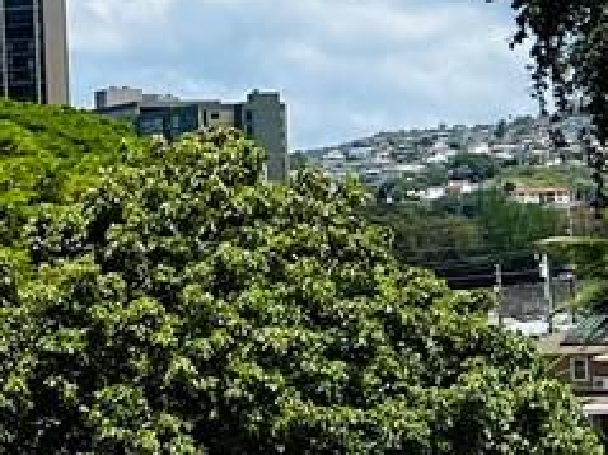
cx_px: -611
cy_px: 3
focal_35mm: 174
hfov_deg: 10.4
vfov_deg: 8.5
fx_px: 3055
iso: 50
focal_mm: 5.7
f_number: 1.5
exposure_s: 1/4274
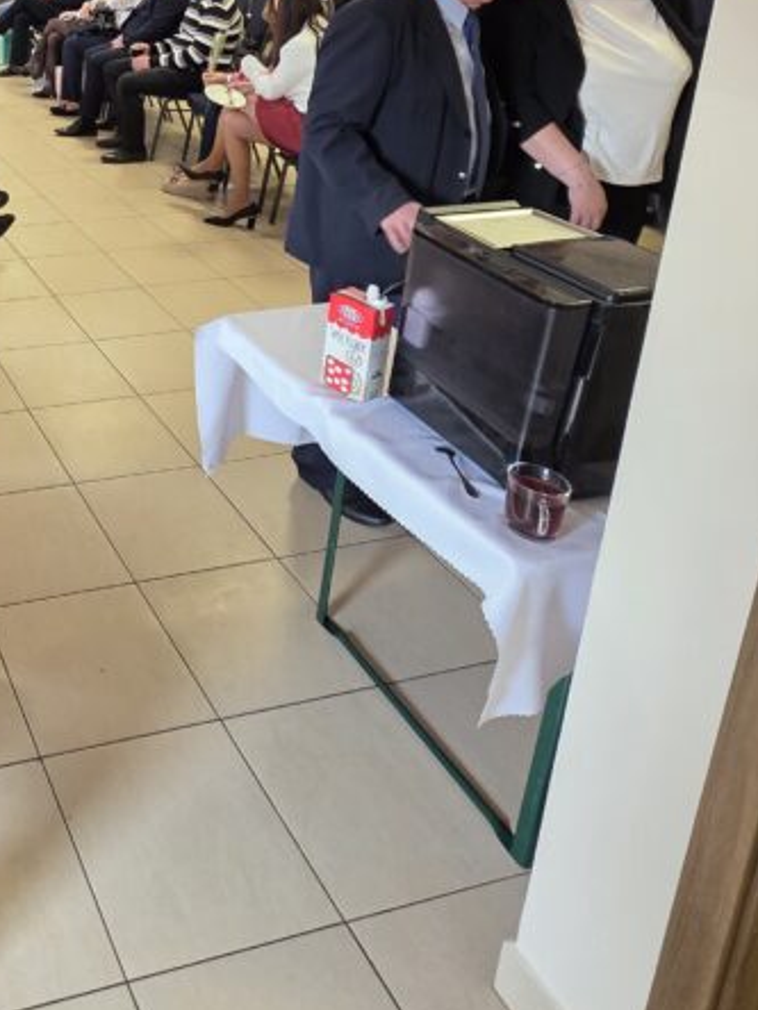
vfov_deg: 53.1
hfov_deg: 37.9
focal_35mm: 30
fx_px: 876
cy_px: 114
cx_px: -100
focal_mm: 2.2
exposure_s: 1/100
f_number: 1.9
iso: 200
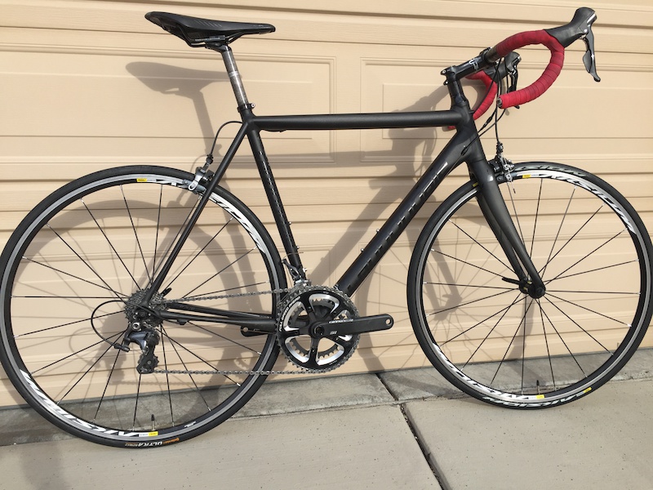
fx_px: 547
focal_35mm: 29
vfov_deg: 48.2
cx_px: 326
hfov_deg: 61.7
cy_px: 245
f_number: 2.2
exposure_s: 1/1014
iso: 32
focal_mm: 4.15
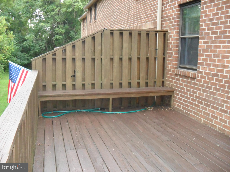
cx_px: 115
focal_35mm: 35
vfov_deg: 40.7
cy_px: 86
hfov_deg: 52.6
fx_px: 233
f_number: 3
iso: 320
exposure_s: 1/45
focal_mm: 6.3
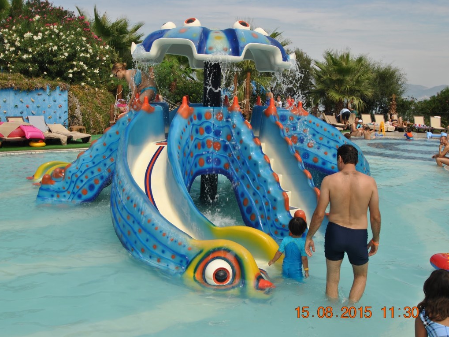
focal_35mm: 39
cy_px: 169
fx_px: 506
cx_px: 214
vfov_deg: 36.8
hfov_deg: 47.8
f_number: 8
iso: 100
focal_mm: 24
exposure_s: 1/250
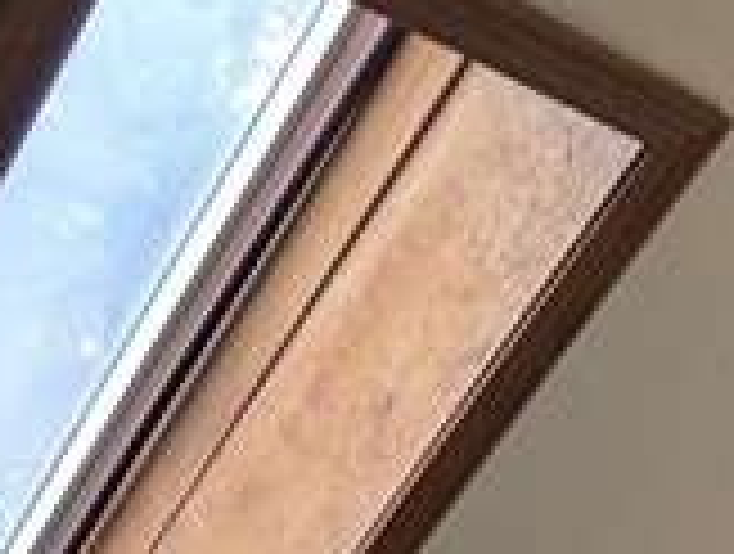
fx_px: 1594
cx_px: 1175
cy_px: 1067
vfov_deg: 16.0
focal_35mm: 75
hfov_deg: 20.9
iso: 74
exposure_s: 1/60
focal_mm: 2.02
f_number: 1.7
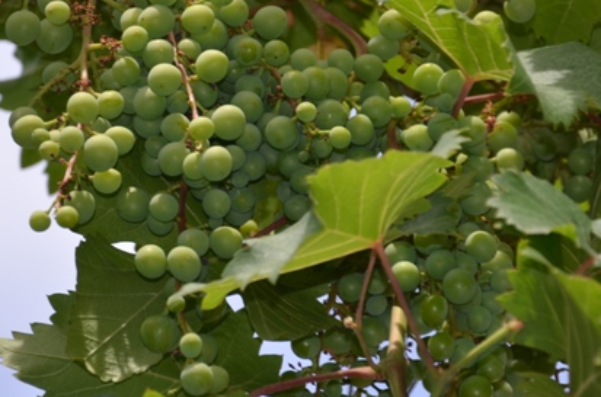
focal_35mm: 285
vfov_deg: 4.8
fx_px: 4745
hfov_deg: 7.2
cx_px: 291
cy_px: 156
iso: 100
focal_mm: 98
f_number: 5.6
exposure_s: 1/125
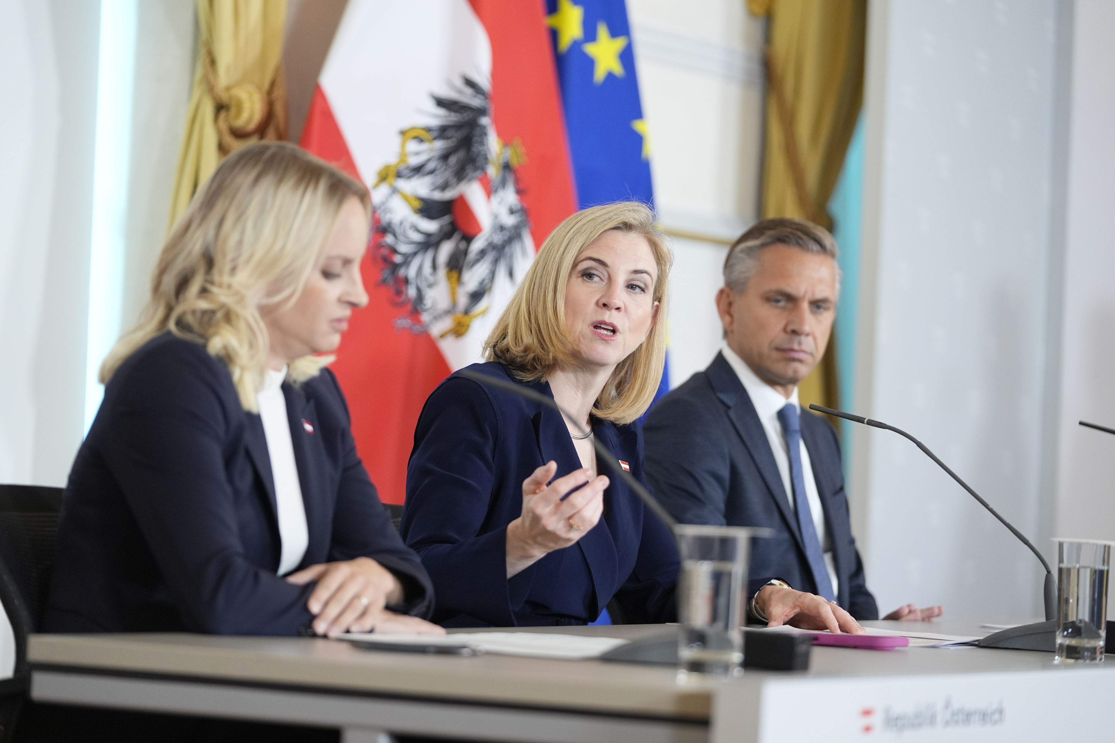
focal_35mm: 119
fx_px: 3686
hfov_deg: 17.2
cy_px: 372
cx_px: 558
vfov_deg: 11.5
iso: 2000
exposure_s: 1/400
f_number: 2.8
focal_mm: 119
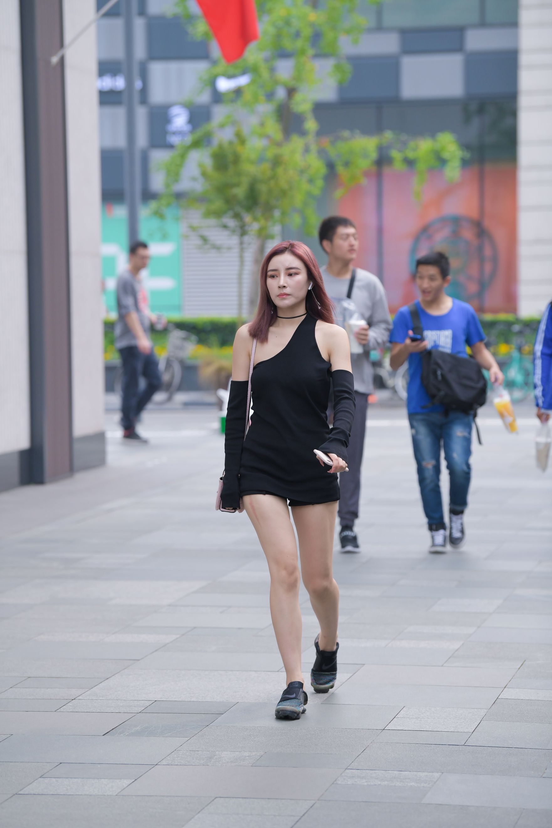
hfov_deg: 9.8
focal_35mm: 140
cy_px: 414
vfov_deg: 14.7
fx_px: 3219
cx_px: 276
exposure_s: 1/800
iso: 400
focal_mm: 140
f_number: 4
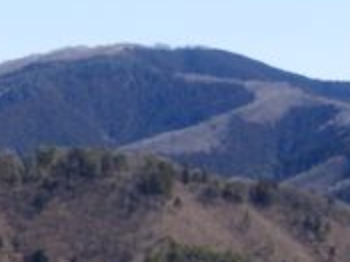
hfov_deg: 8.5
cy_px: 348
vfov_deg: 6.3
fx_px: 2354
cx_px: 248
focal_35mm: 233
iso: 80
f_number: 4.4
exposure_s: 1/400
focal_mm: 9.1
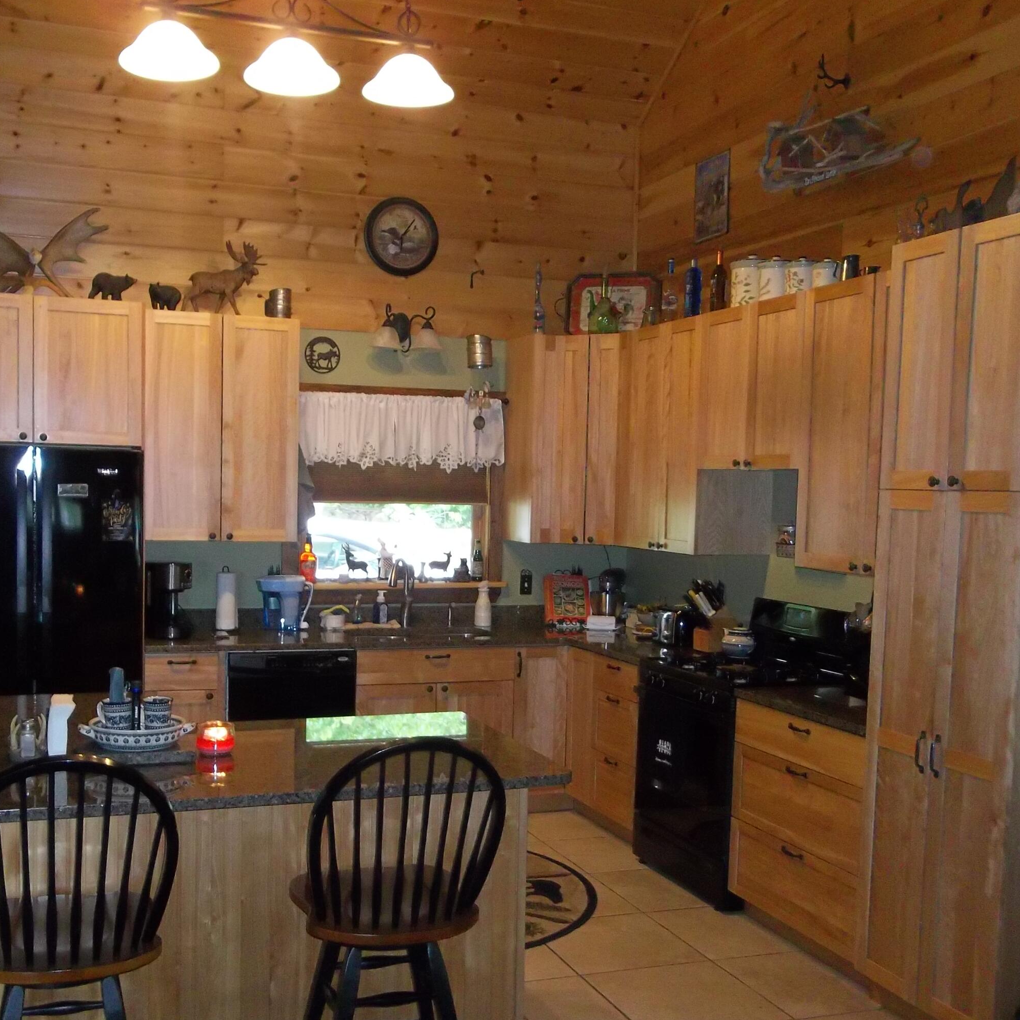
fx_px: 1200
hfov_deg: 46.0
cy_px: 573
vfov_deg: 46.0
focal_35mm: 36
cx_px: 452
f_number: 3.5
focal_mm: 4.9
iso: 320
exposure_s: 1/30
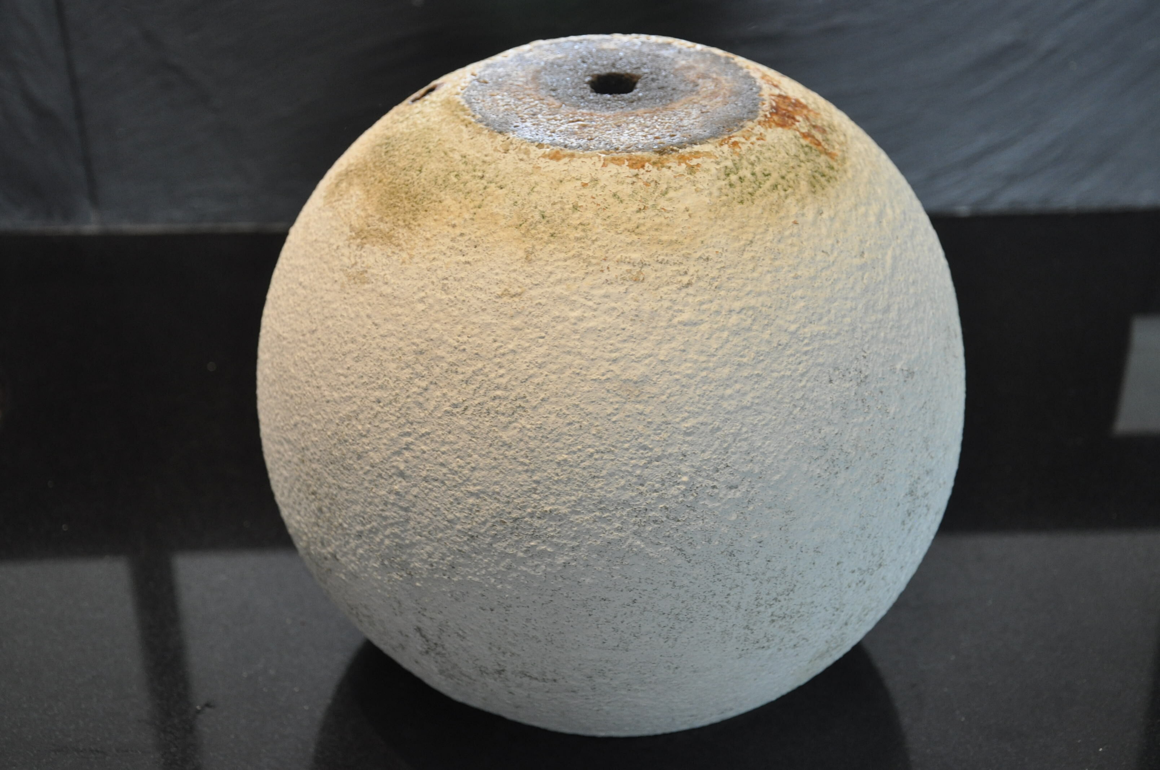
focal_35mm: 60
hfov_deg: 33.4
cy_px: 385
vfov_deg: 22.6
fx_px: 1931
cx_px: 580
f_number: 4.5
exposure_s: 1/50
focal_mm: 40
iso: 800
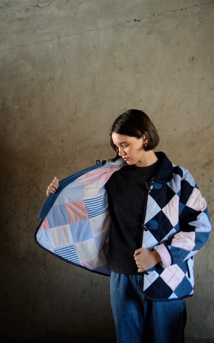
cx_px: 110
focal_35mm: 48
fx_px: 443
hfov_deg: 27.1
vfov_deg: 42.2
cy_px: 171
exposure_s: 1/50
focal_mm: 31
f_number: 3.3
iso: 800
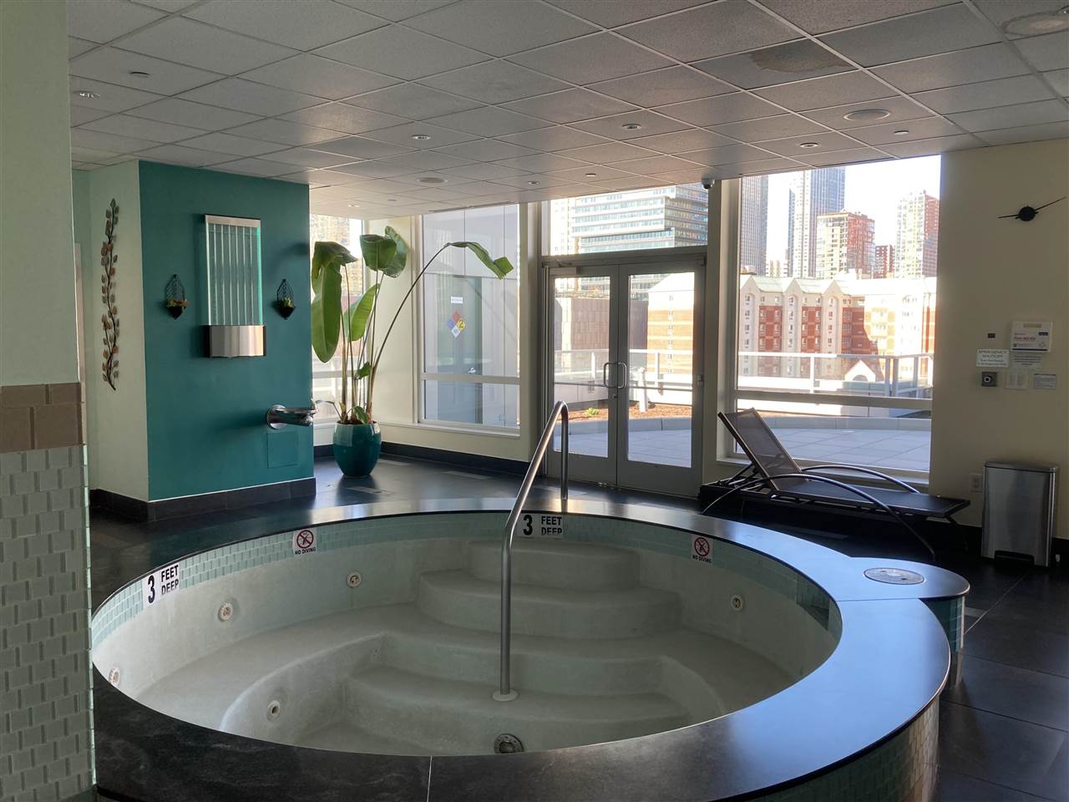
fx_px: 865
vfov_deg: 49.7
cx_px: 534
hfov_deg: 63.4
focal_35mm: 28
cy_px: 401
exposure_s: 1/120
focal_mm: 3.99
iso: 32
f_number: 1.8
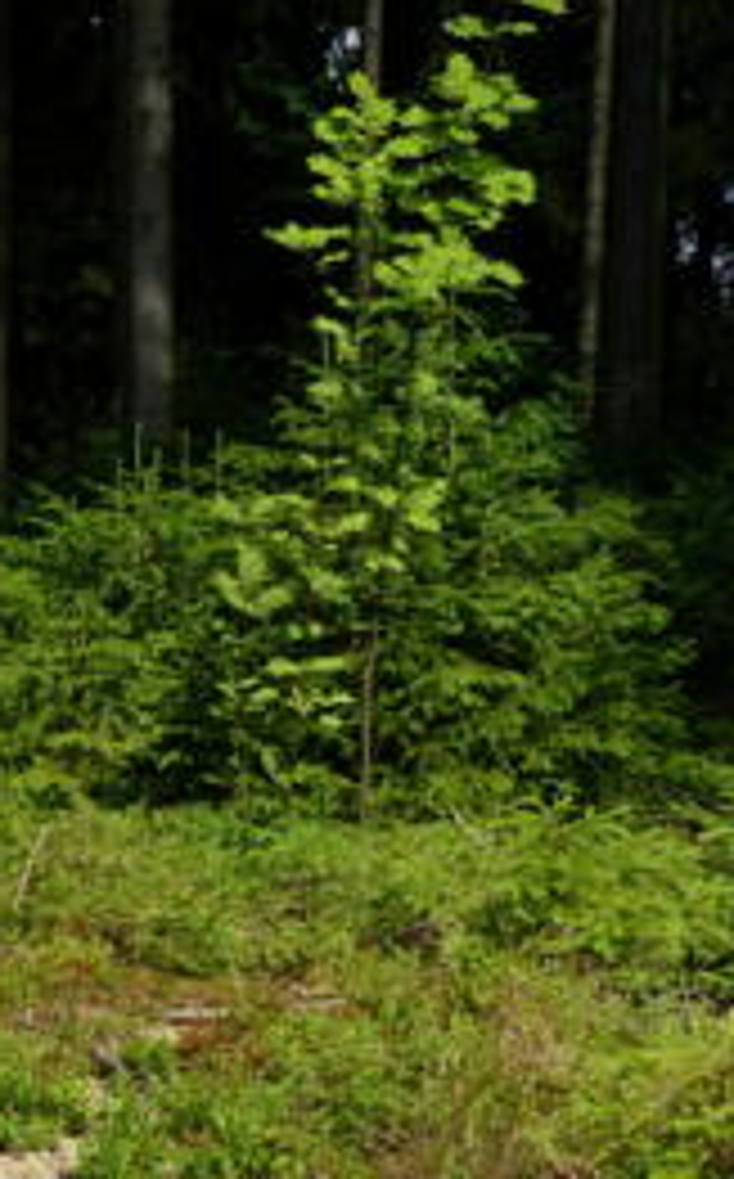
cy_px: 837
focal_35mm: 88
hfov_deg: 13.7
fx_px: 2826
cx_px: -462
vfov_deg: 23.4
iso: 100
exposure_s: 1/640
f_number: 4
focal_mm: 6.4
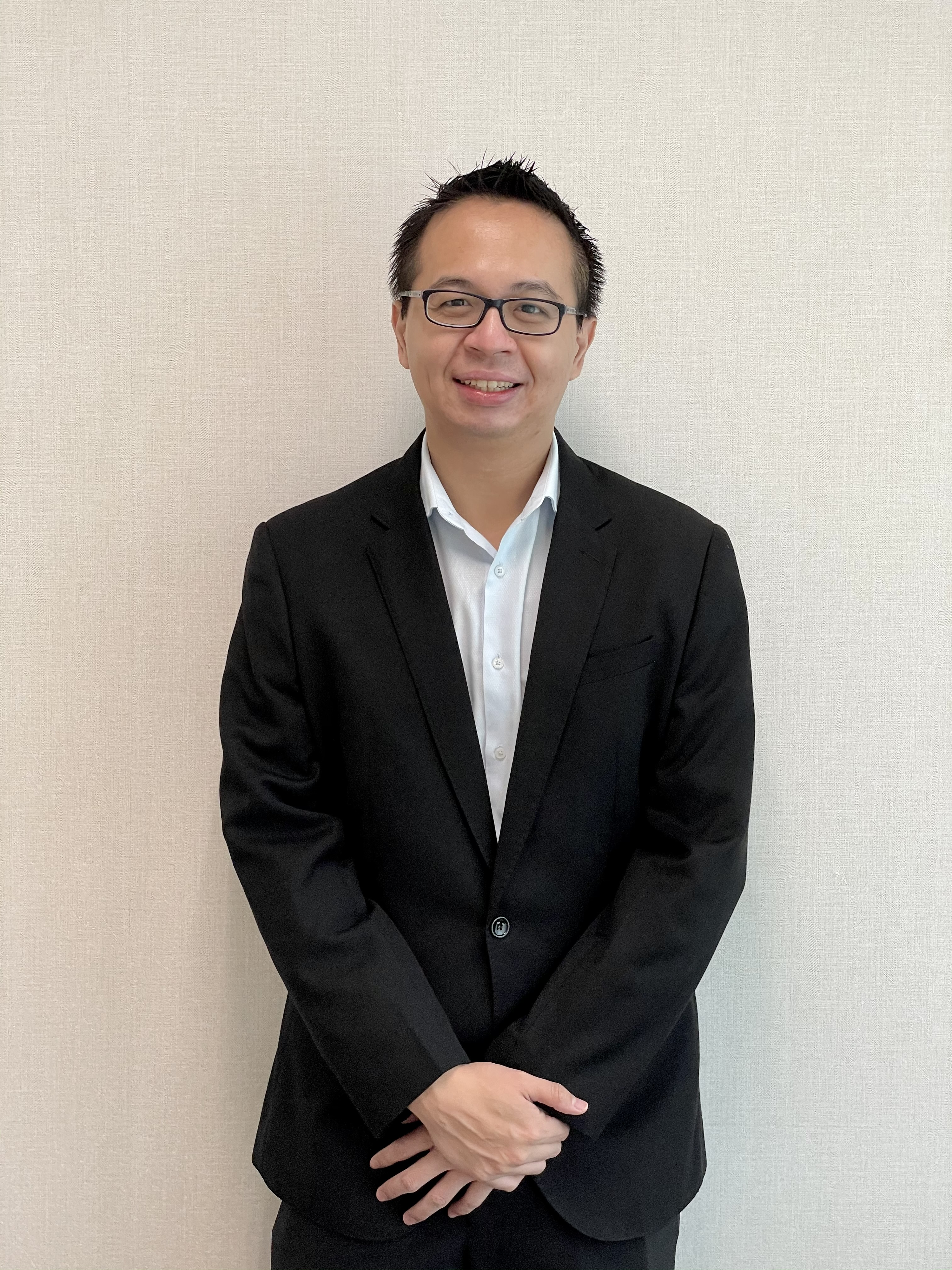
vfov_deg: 36.8
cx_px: 476
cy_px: 635
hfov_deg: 28.0
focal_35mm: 52
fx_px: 1907
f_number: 2
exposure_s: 1/50
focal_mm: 6
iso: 100
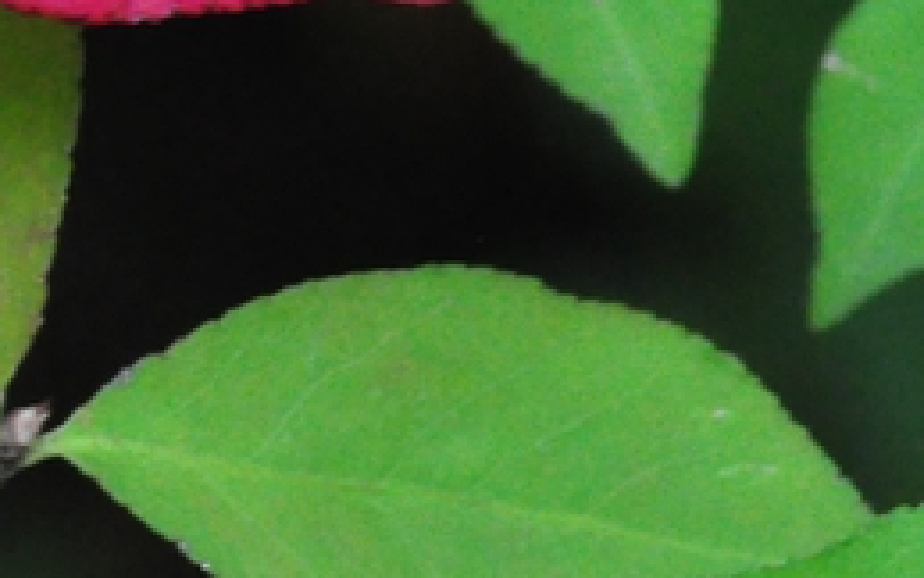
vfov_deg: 2.2
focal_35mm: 603
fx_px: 15188
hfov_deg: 3.5
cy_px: -546
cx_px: -860
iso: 3200
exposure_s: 1/125
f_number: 16
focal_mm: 100
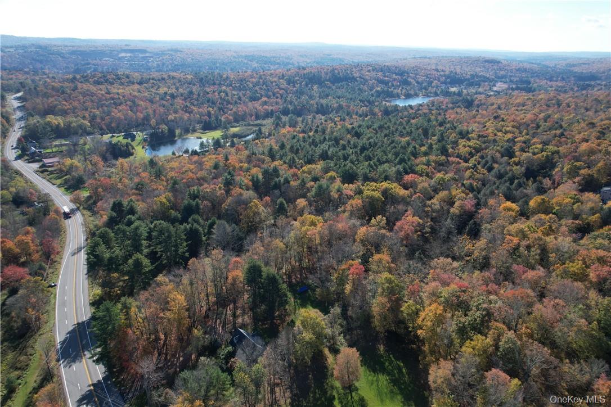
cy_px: 204
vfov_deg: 57.2
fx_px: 373
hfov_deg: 78.6
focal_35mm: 22
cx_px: 306
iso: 120
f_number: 2.8
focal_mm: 8.38
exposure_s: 1/1250
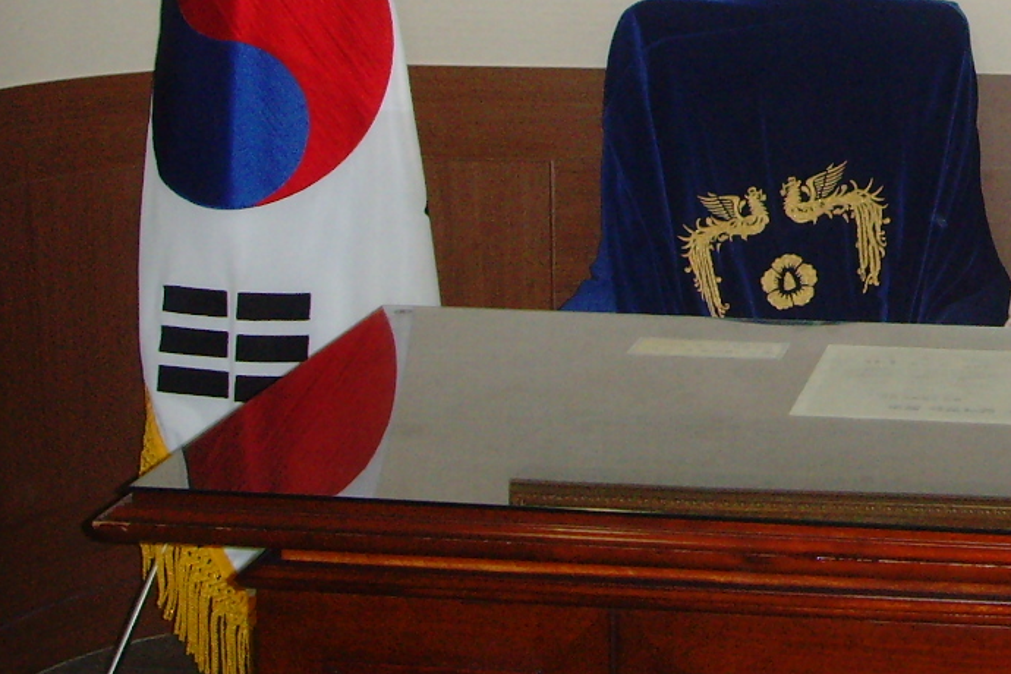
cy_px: 54
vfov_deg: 14.4
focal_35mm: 94
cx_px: 1071
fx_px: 2640
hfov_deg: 20.8
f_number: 3.5
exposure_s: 1/45
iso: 240
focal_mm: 6.6
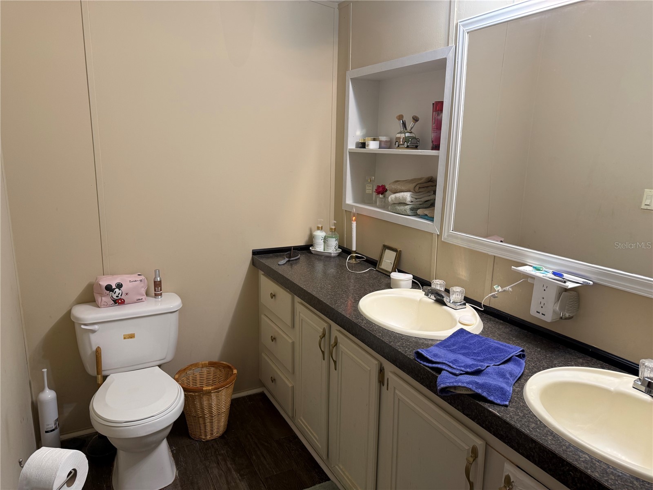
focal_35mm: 24
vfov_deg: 56.8
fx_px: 453
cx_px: 326
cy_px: 245
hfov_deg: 71.6
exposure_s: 1/60
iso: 125
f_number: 1.78
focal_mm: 6.76
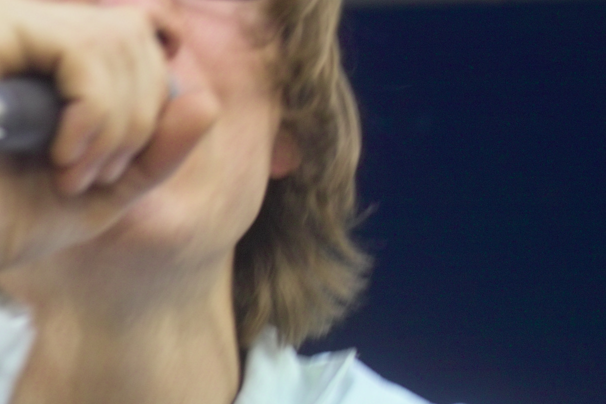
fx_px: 2676
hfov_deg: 12.9
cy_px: 78
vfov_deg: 8.6
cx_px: 109
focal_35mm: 159
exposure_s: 1/60
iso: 100
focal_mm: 50
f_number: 4.5
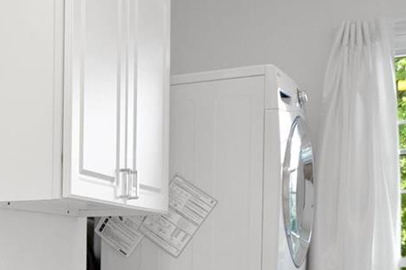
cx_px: -24
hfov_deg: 29.7
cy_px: 268
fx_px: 698
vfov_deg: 21.1
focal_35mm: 62
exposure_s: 1/10
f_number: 8
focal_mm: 9
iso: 400
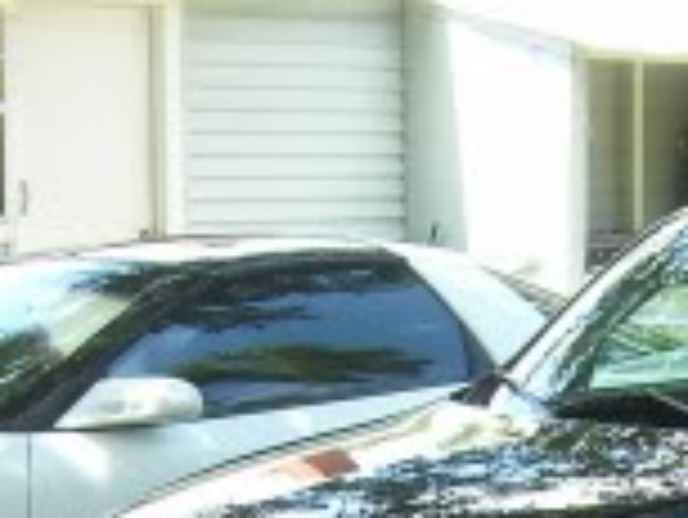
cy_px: 685
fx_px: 2665
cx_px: 526
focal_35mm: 134
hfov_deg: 14.6
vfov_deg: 10.8
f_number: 2.9
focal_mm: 5.99
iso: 50
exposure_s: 1/168
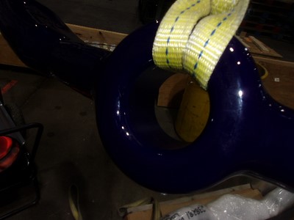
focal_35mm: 27
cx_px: 147
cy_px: 110
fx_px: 229
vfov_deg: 51.4
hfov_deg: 65.3
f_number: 3
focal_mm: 4.9
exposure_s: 1/34
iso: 80
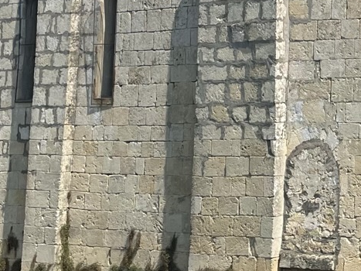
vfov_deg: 12.5
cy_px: -97
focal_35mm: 114
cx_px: 493
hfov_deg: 16.2
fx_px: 1189
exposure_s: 1/4464
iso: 32
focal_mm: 4.2
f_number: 1.6
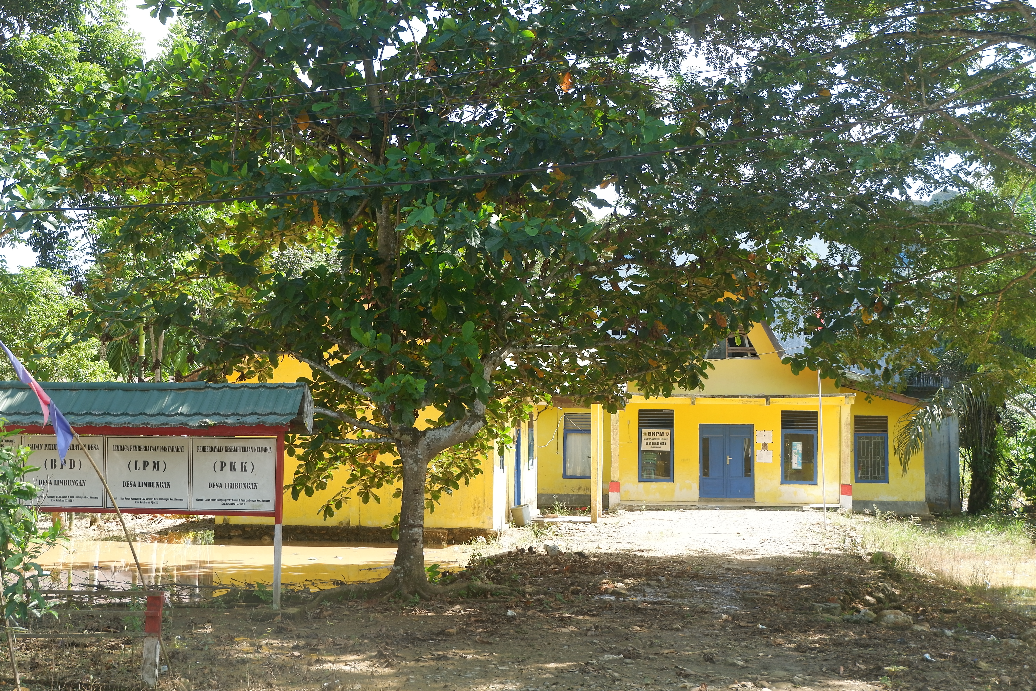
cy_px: 346
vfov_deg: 31.9
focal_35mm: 42
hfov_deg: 46.4
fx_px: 1209
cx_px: 518
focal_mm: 28.2
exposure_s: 1/150
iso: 200
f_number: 5
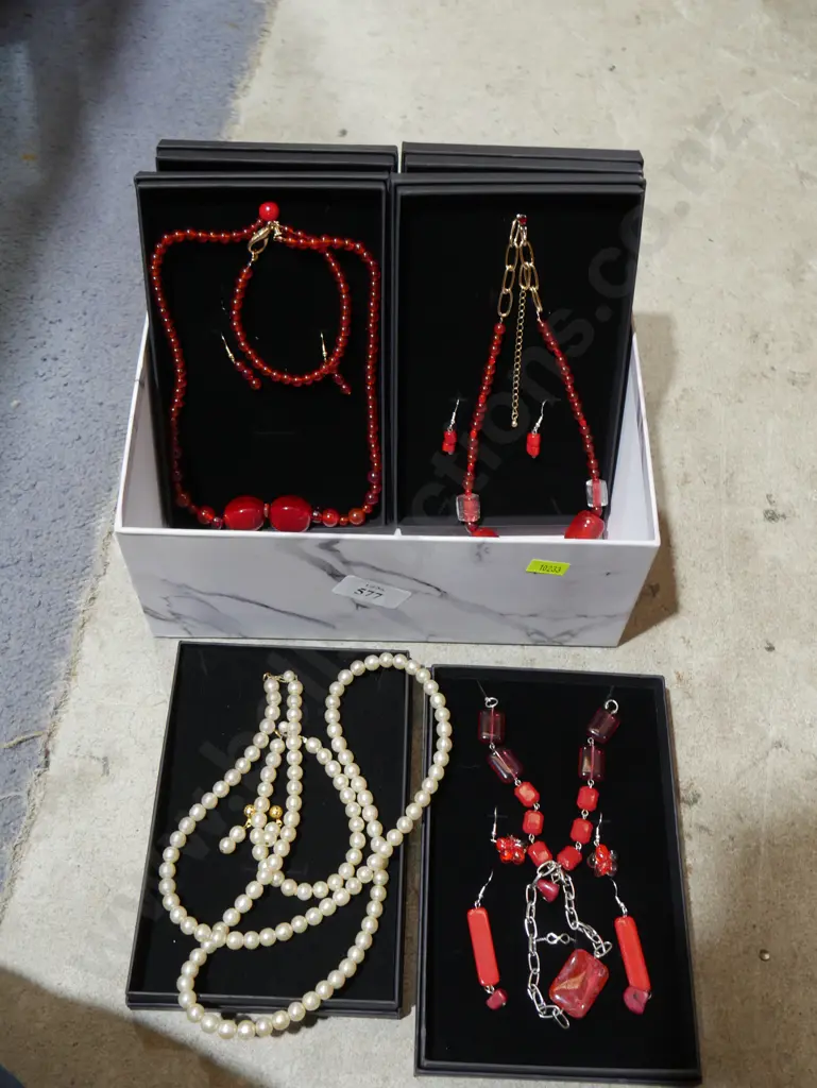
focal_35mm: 36
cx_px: 408
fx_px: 1132
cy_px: 544
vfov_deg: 51.3
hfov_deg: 39.7
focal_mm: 18
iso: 500
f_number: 4
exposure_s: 1/60
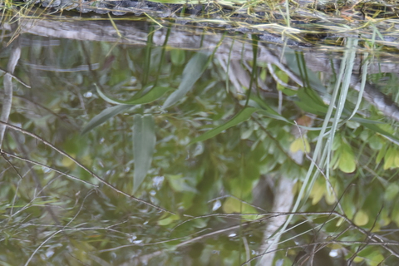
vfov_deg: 3.8
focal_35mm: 360
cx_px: 83
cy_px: 21
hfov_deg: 5.7
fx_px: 3990
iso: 800
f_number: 5.6
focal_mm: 135
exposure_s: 1/320
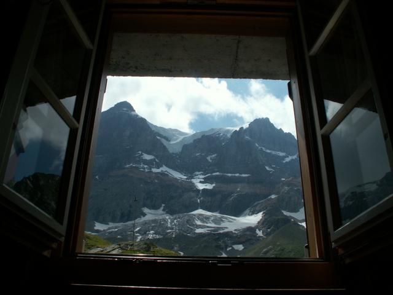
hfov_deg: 52.6
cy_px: 148
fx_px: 397
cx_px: 196
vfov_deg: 40.7
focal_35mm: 35
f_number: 8
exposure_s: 1/400
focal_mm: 5.86
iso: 50
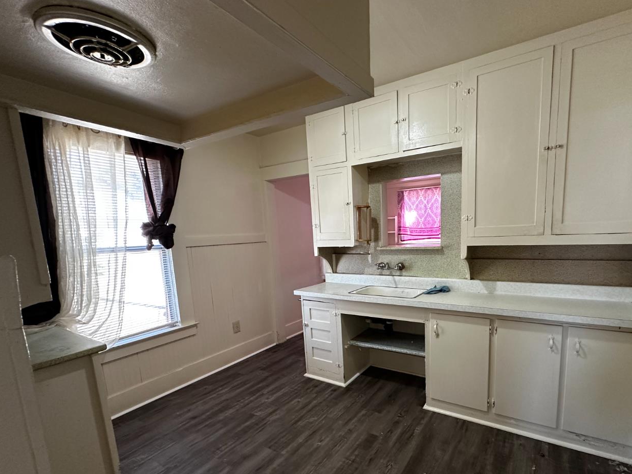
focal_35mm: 17
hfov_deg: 90.5
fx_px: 310
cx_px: 357
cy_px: 279
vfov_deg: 74.1
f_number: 2.2
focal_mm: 2.22
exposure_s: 1/120
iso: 320
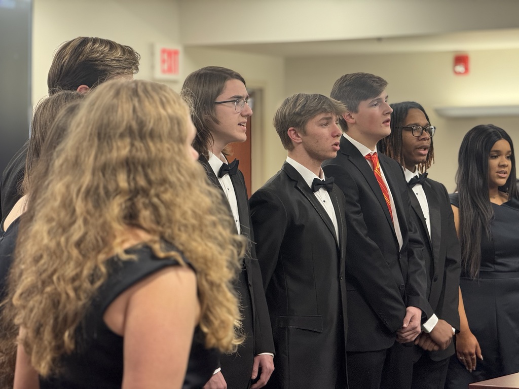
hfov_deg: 16.4
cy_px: 194
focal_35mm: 120
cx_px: 260
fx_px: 1799
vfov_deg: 12.3
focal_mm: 15.66
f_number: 2.8
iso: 125
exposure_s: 1/60
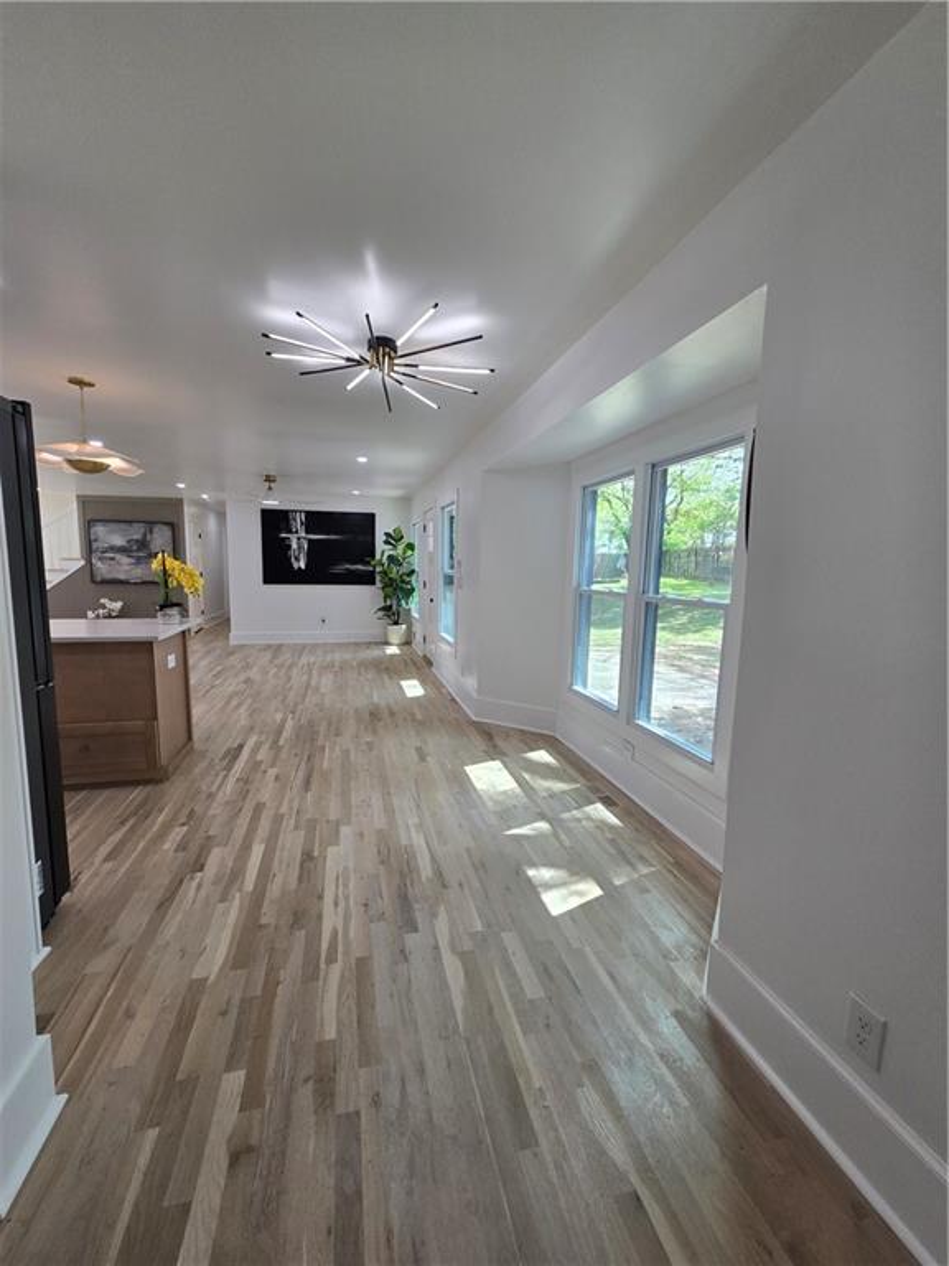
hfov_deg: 89.9
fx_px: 475
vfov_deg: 106.2
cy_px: 633
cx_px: 474
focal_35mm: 13
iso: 64
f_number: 2.2
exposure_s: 1/120
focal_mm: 2.2
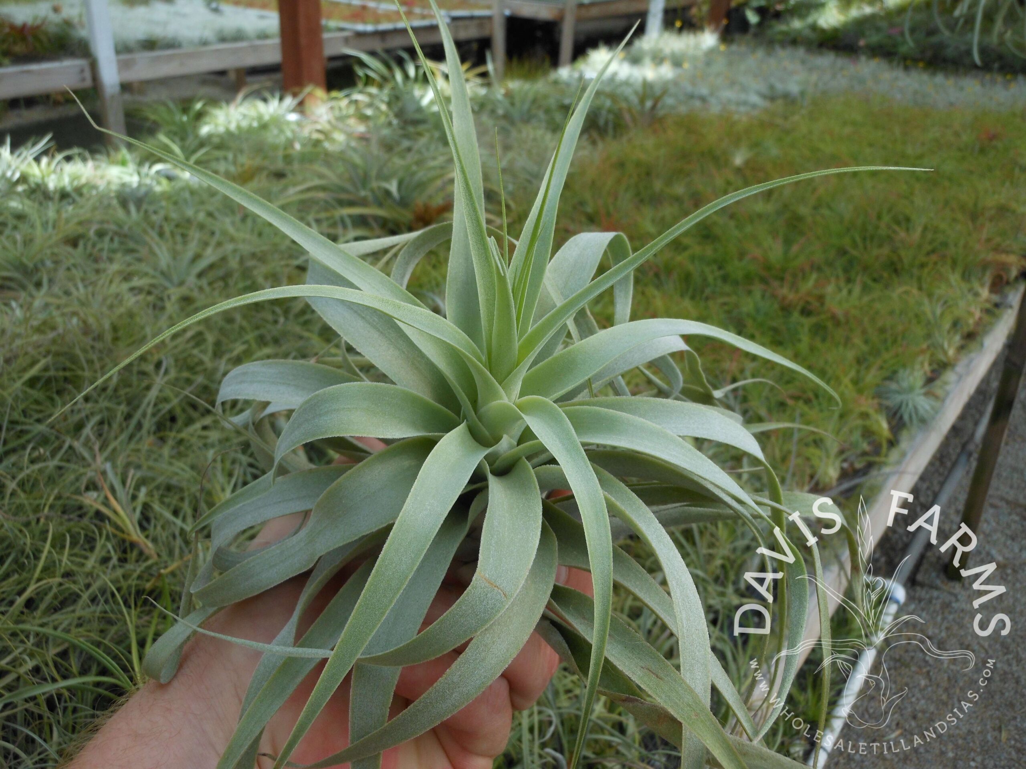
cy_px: 384
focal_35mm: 33
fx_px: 978
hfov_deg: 55.4
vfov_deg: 42.9
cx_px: 513
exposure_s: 1/200
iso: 80
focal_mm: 5.9
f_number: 4
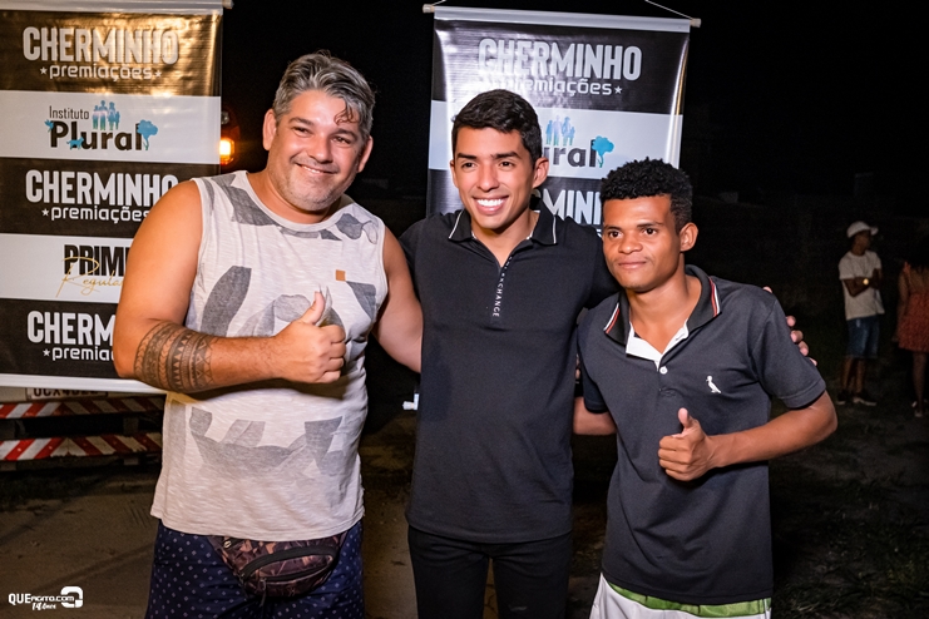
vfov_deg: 36.9
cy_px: 310
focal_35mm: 36
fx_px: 929
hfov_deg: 53.1
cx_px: 464
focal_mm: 24
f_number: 2.8
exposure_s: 1/320
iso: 2500
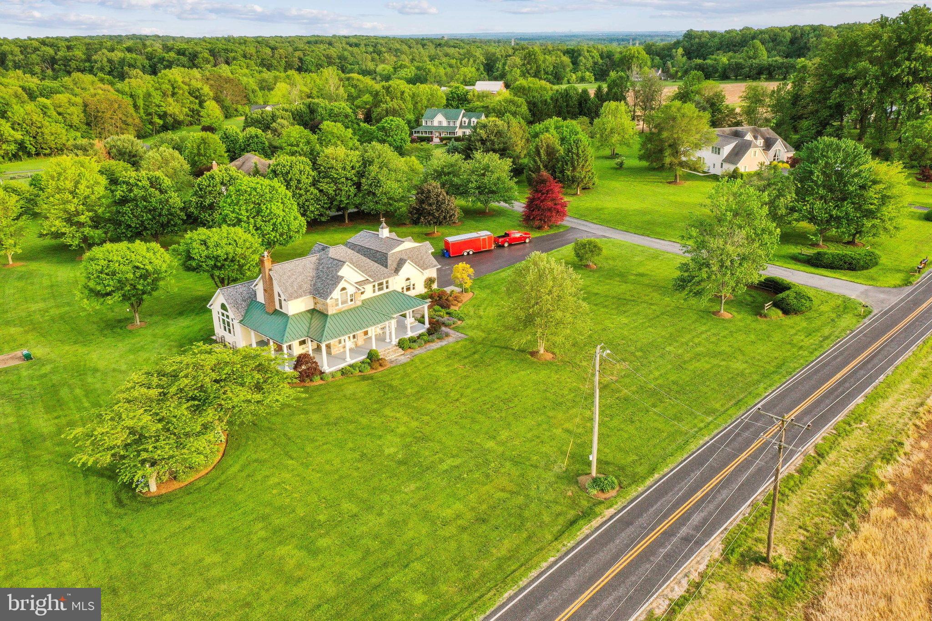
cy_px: 310
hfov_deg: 65.5
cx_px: 466
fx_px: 725
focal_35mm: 28
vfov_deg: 46.4
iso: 200
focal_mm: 10.3
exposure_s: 1/80
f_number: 11
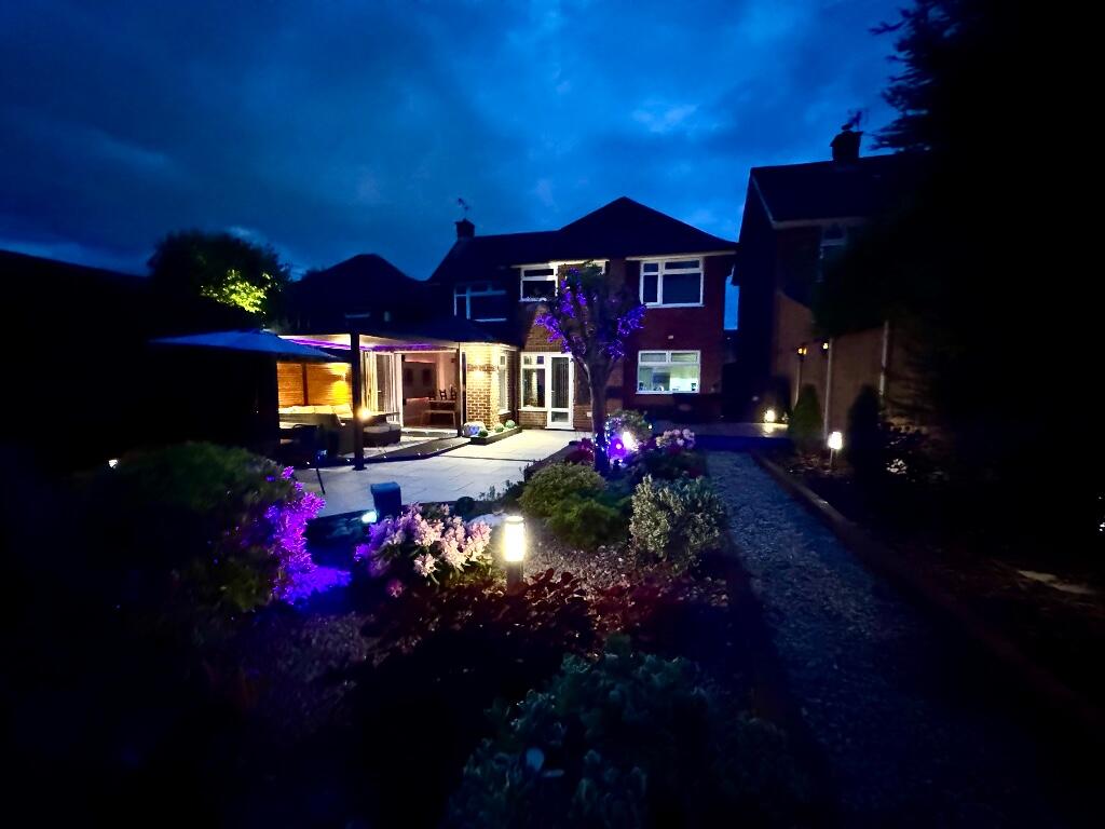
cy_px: 414
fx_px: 447
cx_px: 552
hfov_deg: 102.1
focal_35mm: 14
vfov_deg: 85.7
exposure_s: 1/25
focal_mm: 2.22
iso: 2500
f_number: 2.2
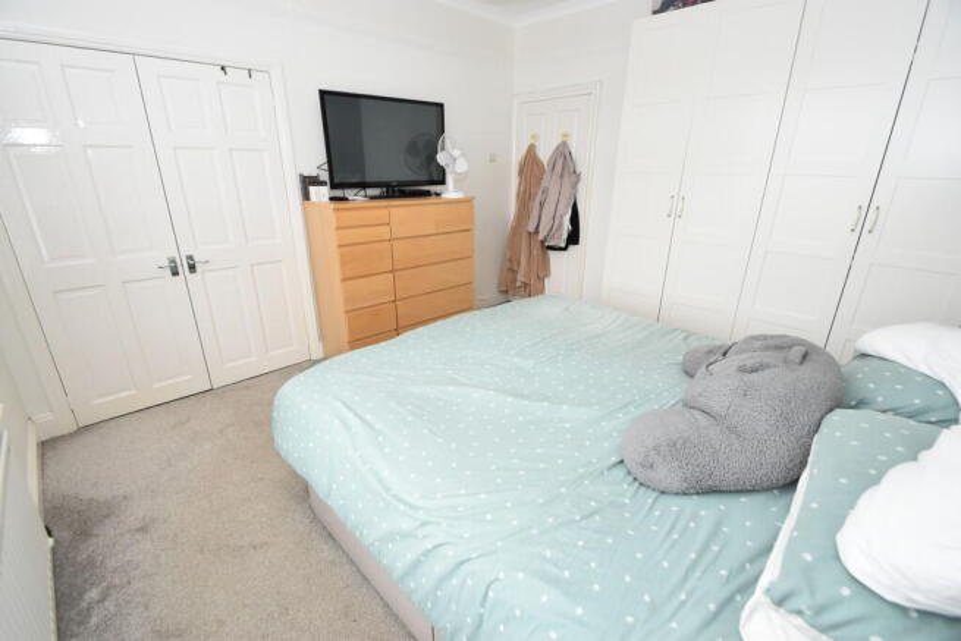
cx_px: 480
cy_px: 320
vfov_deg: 77.4
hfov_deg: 100.4
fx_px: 400
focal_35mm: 15
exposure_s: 1/125
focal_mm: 10
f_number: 5.6
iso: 800
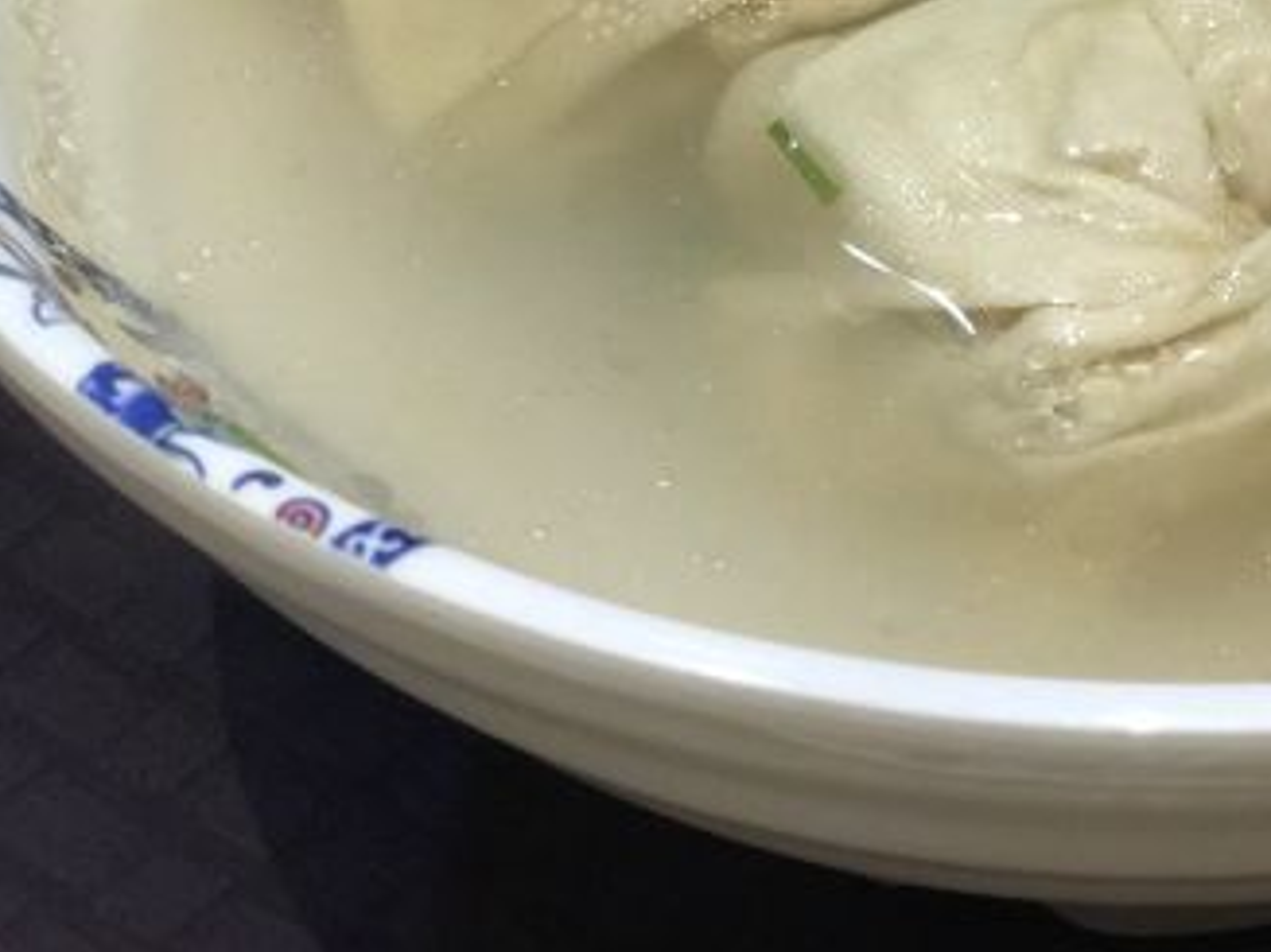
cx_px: 1108
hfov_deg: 16.0
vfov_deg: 12.0
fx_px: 4478
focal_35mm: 122
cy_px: -45
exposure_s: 1/50
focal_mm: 6.6
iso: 100
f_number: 2.8
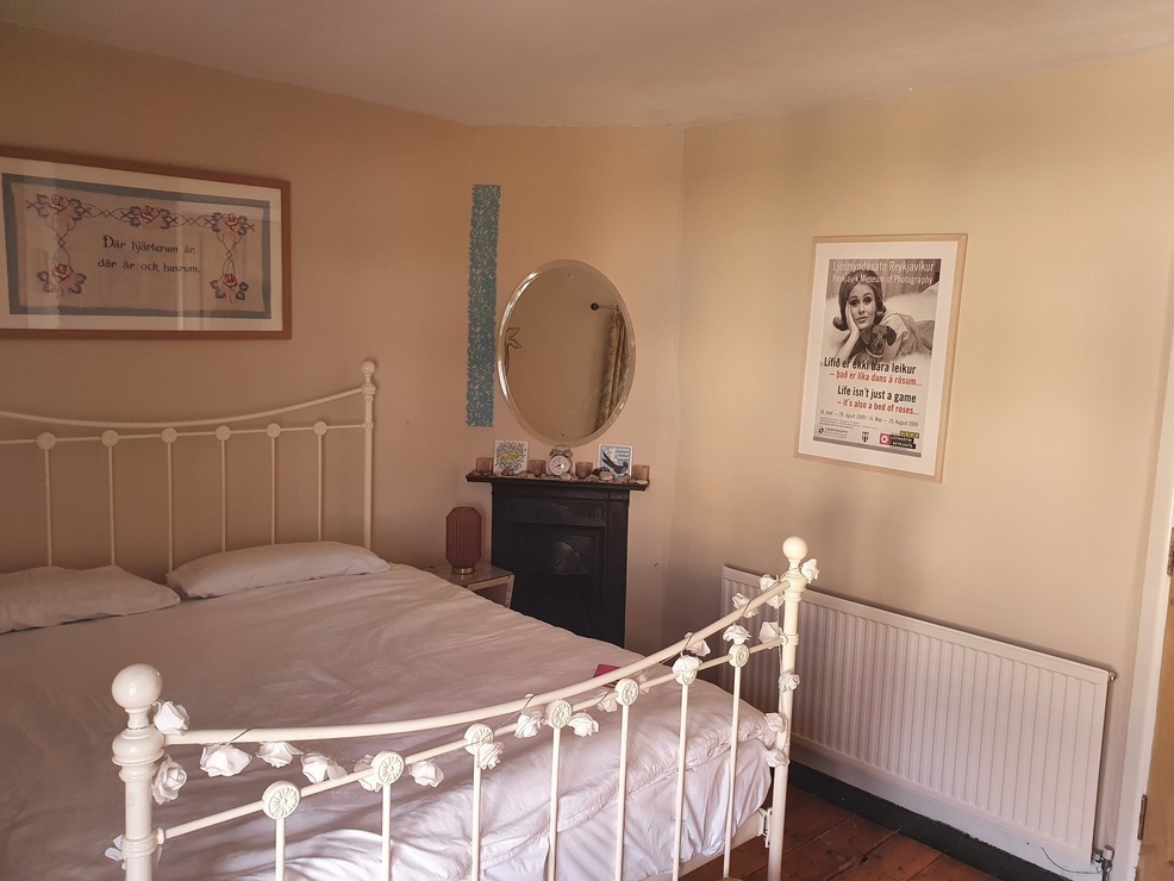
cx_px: 601
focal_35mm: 27
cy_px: 444
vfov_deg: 51.4
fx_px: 916
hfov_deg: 65.3
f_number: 2.4
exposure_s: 1/100
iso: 200
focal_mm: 4.32
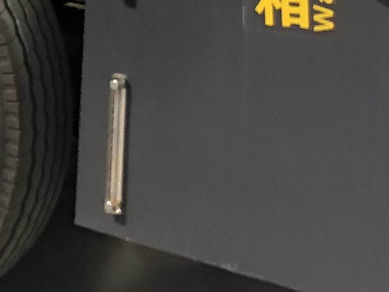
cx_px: -319
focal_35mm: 147
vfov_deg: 9.6
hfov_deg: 12.3
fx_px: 1652
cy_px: -232
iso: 20
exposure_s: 1/1919
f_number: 1.8
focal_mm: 4
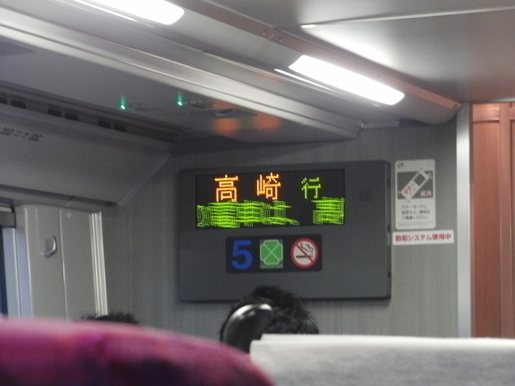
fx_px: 1889
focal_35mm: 127
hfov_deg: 15.5
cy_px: 193
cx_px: 258
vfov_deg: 11.7
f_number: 5.2
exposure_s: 1/10
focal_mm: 22
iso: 800
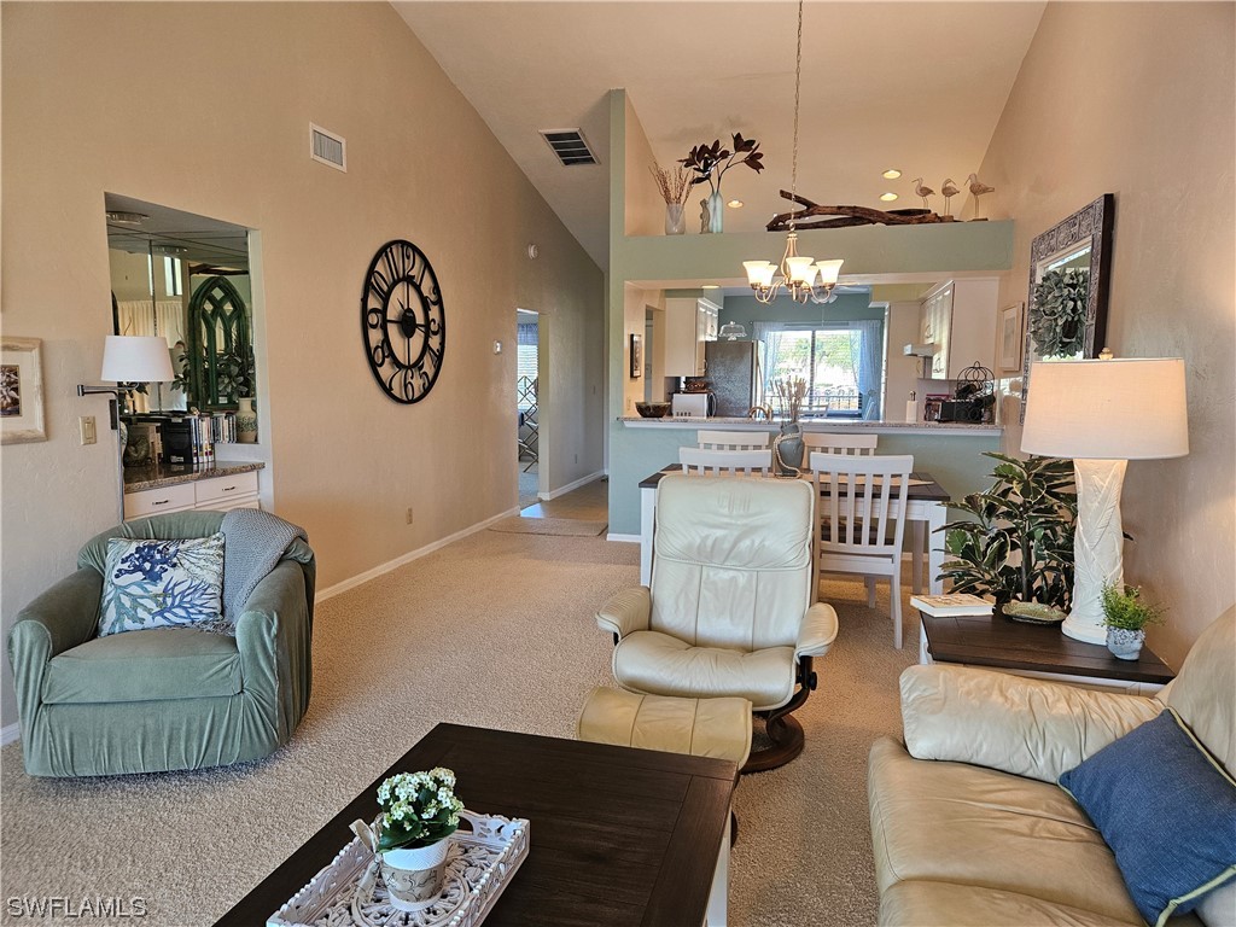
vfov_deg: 58.9
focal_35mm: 23
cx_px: 618
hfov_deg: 73.9
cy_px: 464
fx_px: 821
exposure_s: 1/120
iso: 200
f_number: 1.8
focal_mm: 5.4
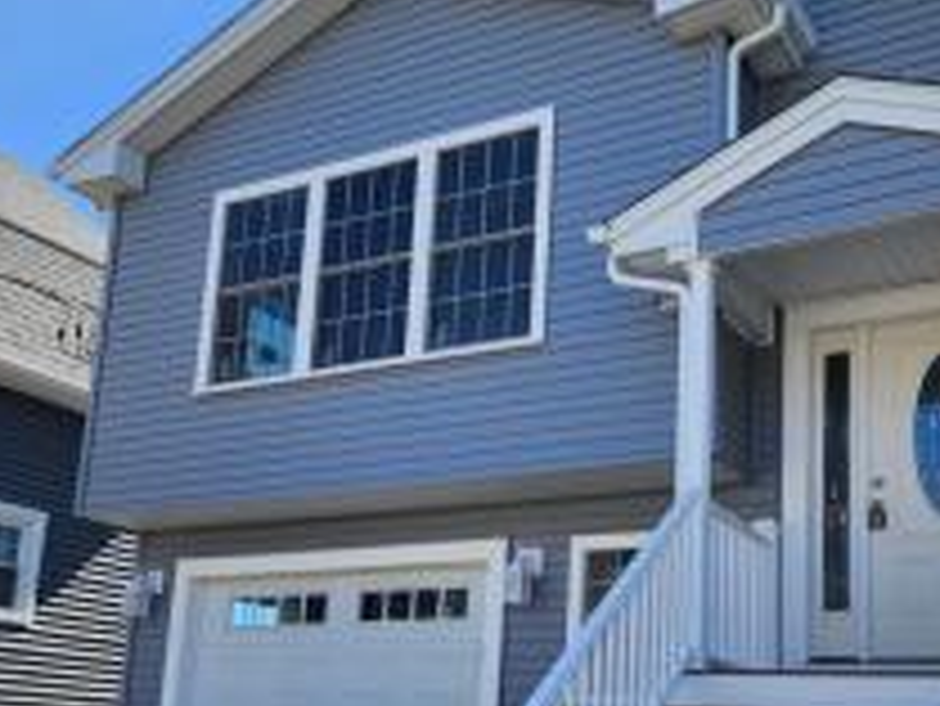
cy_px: 526
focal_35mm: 44
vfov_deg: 32.3
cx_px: 558
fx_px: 1196
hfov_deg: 42.7
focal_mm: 6.4
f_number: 1.8
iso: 12
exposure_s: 1/586
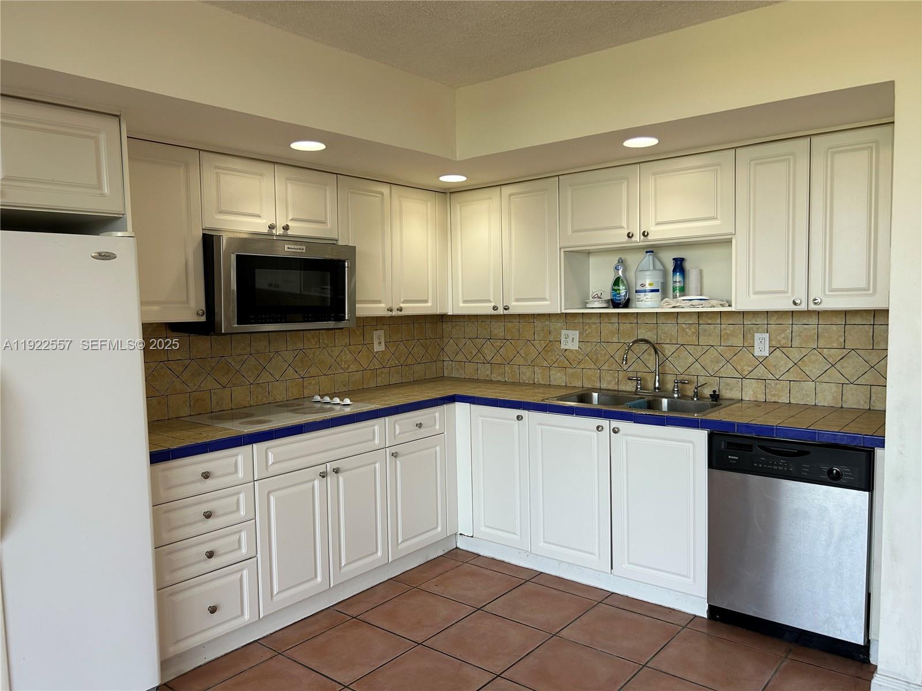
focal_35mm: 26
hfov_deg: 67.3
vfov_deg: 53.1
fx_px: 693
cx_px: 461
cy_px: 346
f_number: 1.5
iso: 80
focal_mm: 5.7
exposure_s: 1/121
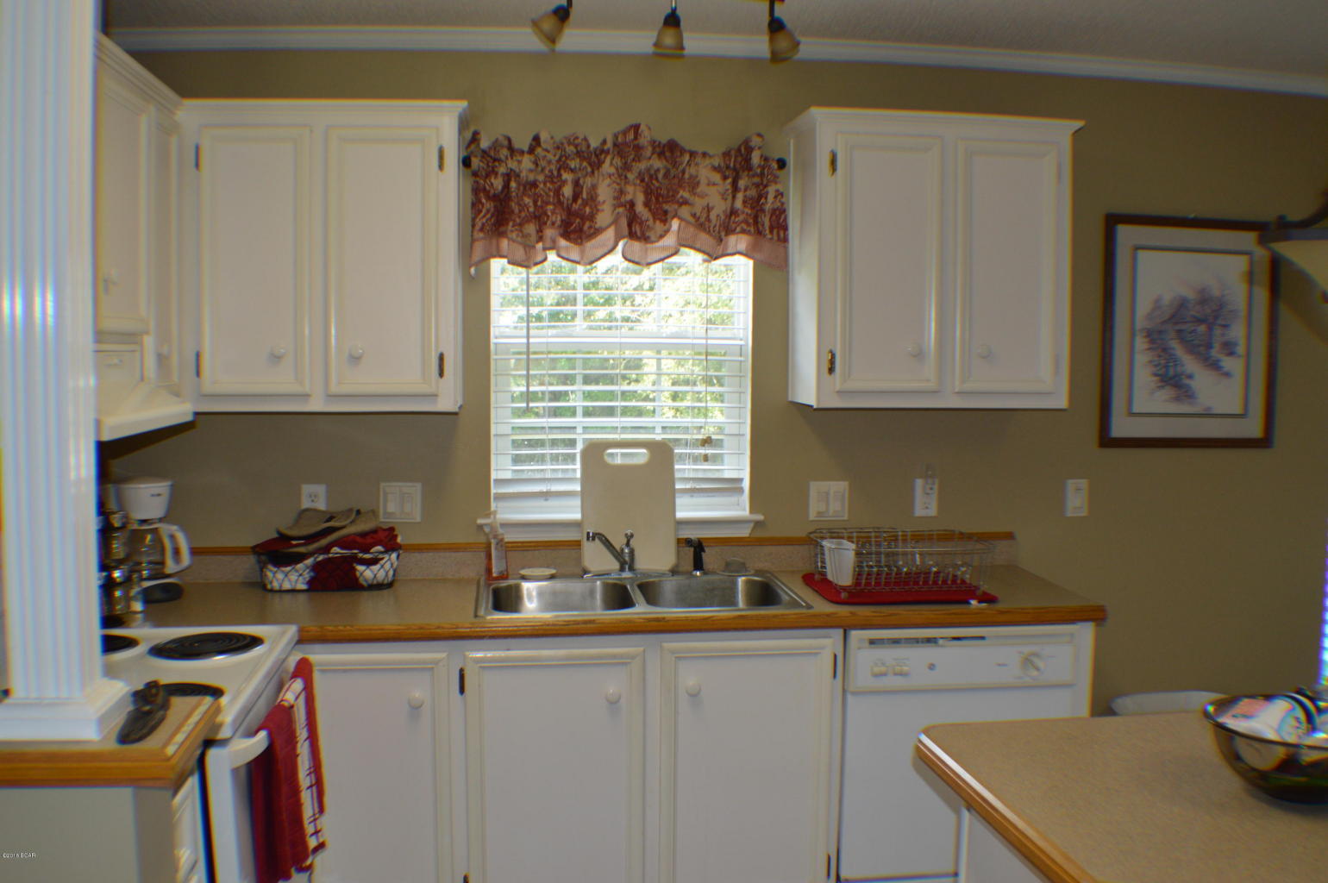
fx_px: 1437
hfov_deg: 49.6
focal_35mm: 39
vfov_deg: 34.1
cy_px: 442
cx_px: 664
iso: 400
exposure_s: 1/60
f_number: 4.2
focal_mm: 26
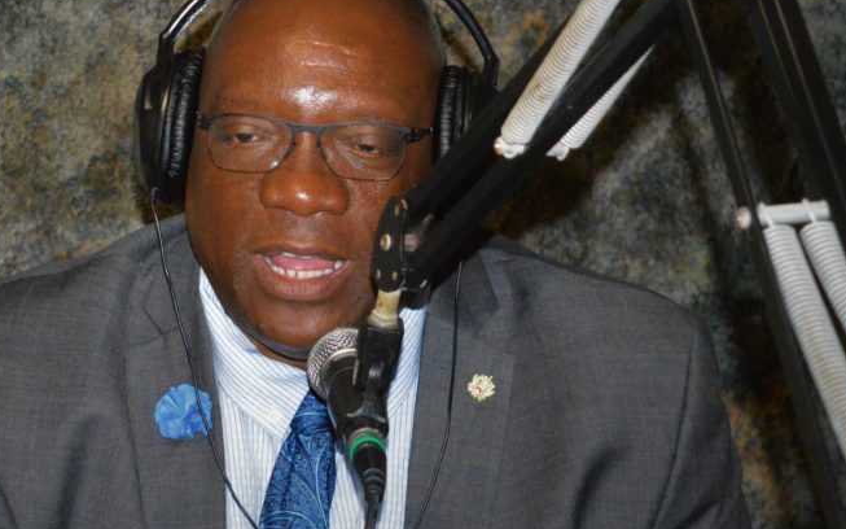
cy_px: 195
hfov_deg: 18.1
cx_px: 275
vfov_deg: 11.4
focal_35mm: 115
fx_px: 2651
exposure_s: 1/125
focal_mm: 48
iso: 6400
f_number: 5.6
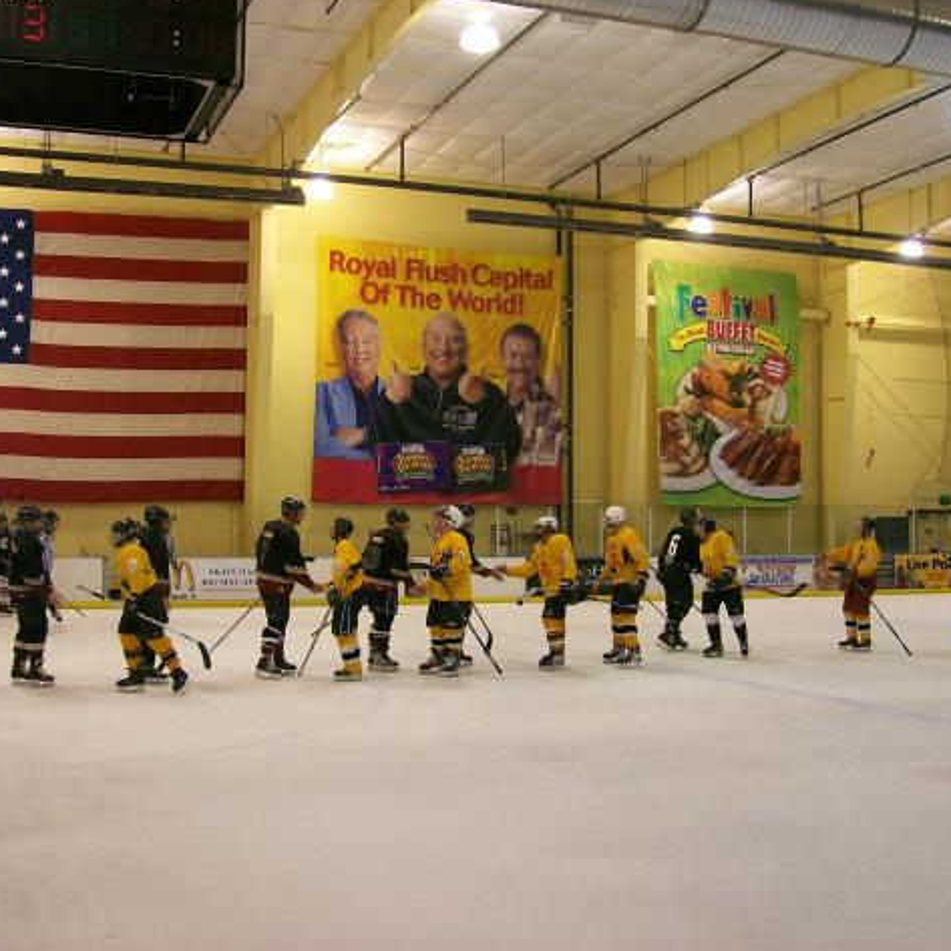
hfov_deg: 39.2
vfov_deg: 39.2
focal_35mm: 43
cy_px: 471
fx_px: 1337
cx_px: 458
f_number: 2.7
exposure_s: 1/93.3
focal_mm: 6
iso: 140
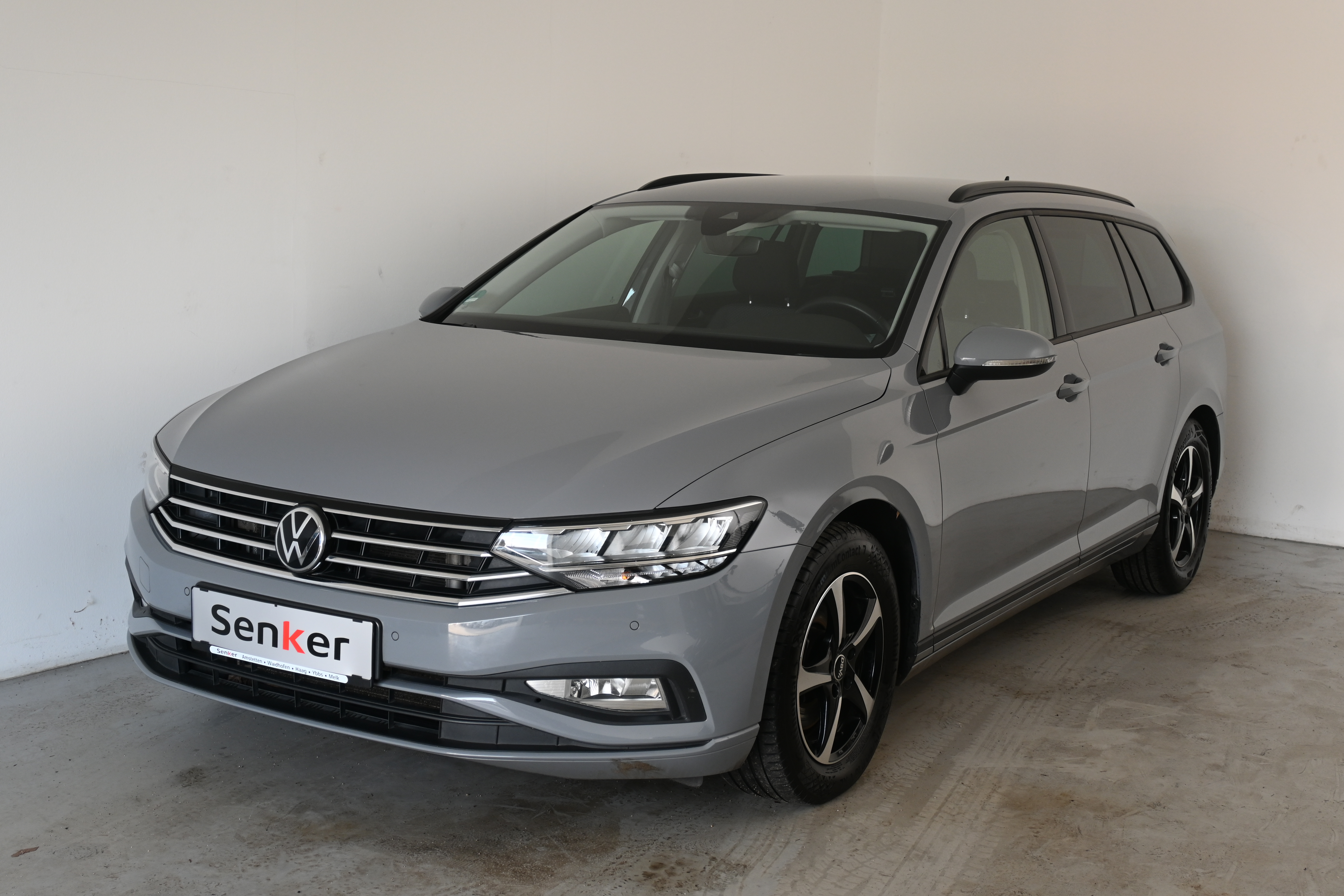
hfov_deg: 43.6
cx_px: 672
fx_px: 1680
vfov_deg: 29.9
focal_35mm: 45
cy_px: 448
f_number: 4.8
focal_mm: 30
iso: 280
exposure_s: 1/50
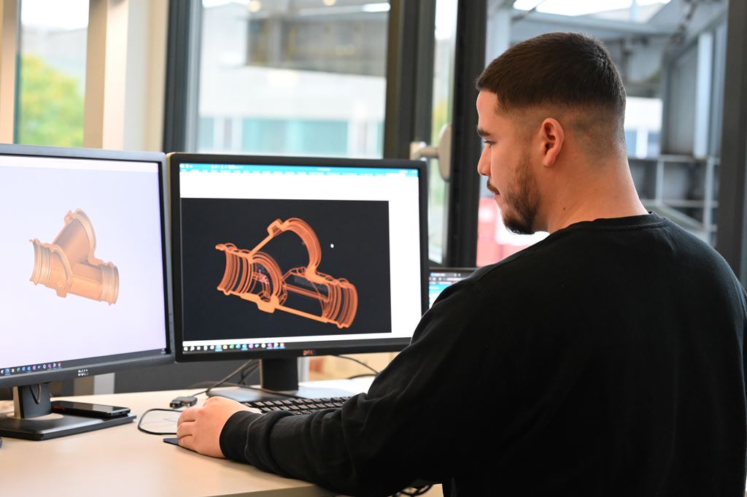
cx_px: 374
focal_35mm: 85
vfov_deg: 16.0
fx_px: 1762
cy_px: 248
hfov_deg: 23.9
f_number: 5
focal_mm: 85
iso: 7200
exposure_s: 1/100
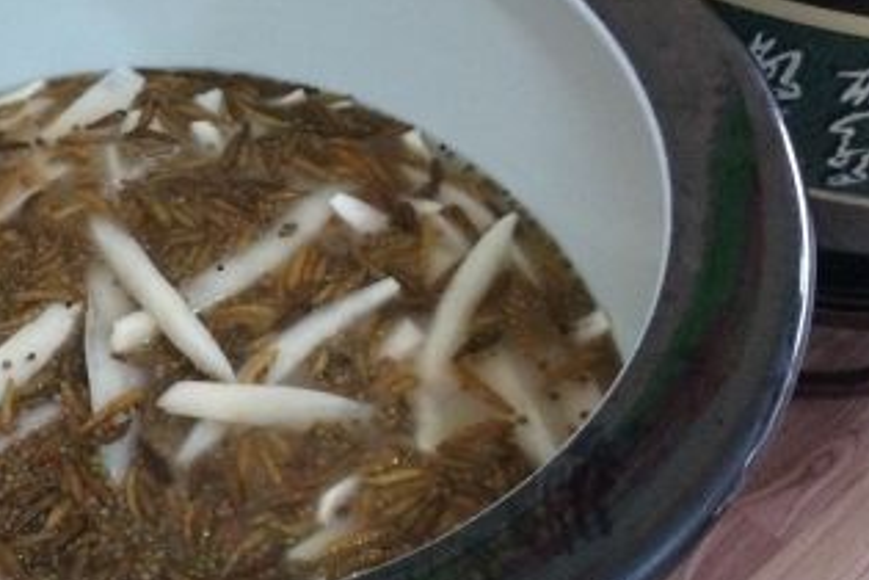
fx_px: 1617
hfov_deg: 29.0
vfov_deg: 20.0
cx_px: 99
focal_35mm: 67
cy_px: 87
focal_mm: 4.15
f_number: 2.2
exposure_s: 1/25
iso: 320
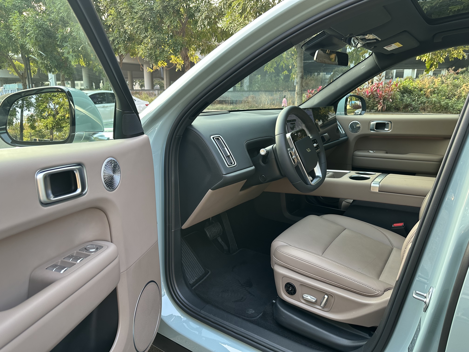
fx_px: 325
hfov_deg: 71.6
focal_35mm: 24
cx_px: 234
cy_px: 176
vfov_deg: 56.8
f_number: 1.78
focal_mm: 6.86
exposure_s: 1/121
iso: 100
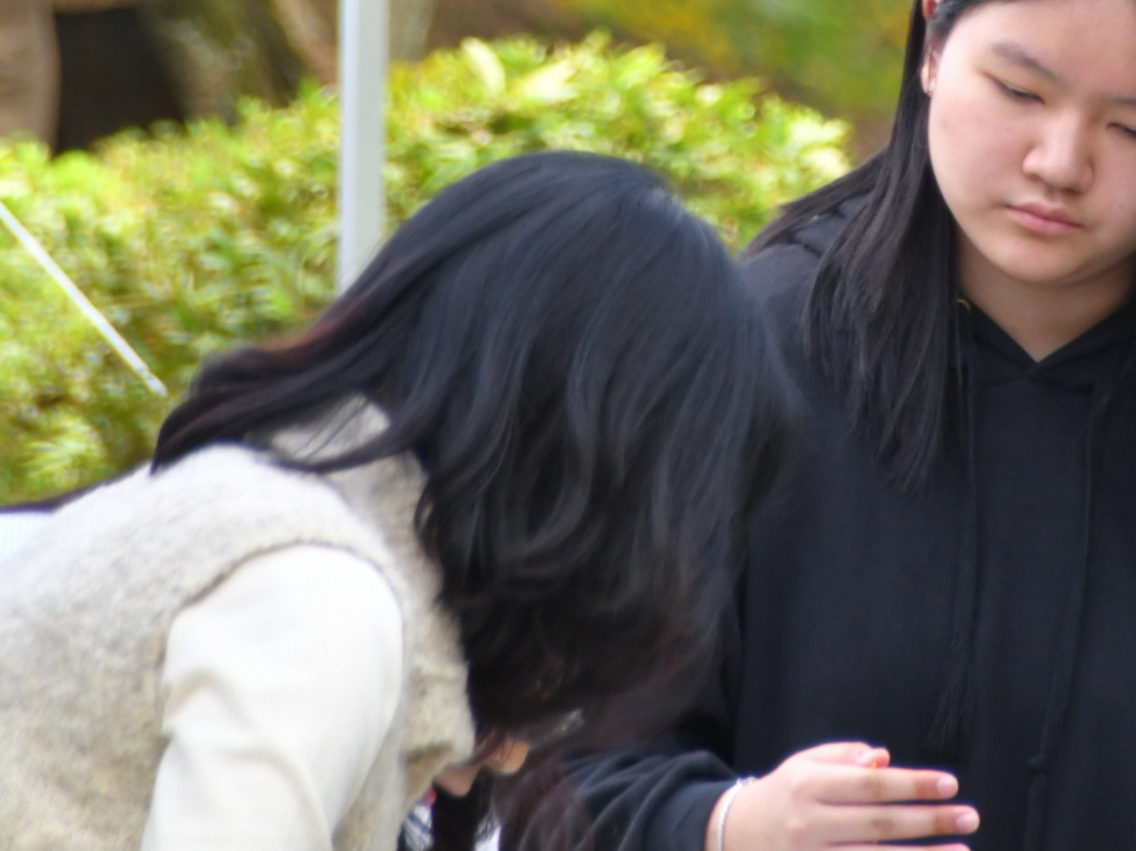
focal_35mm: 615
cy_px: 154
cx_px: 1047
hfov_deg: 3.2
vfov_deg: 2.4
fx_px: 20179
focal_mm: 210
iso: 720
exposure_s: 1/125
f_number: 6.3
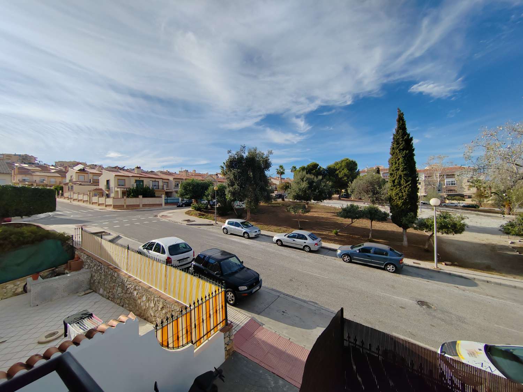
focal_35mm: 13
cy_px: 196
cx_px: 262
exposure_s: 1/2600
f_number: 2.2
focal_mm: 2.16
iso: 100
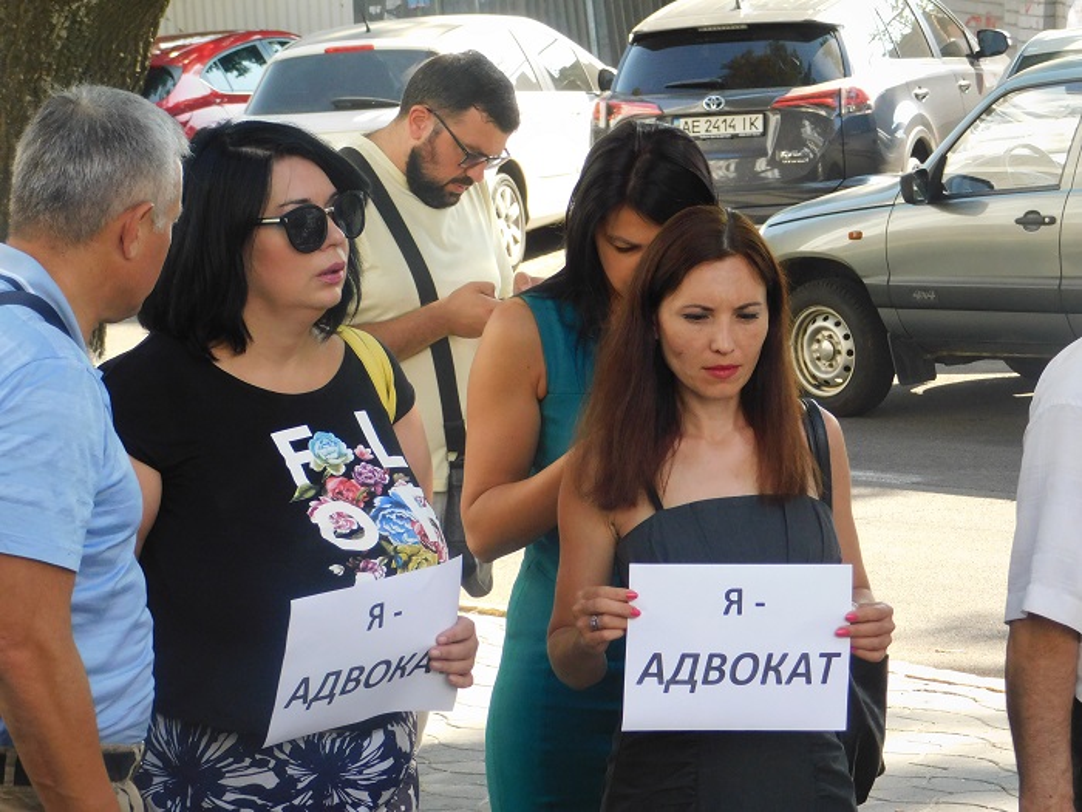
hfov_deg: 13.3
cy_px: 406
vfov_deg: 10.0
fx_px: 4626
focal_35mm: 148
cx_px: 541
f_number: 5.1
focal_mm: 26.3
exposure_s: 1/250
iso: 400
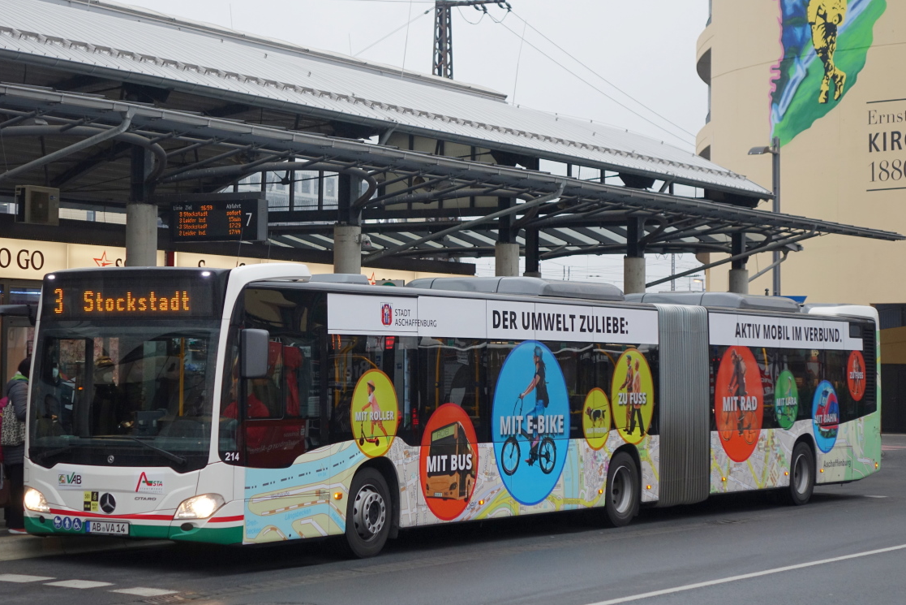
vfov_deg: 15.7
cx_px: 426
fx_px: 2190
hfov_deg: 23.4
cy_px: 285
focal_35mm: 87
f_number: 2.8
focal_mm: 29.84
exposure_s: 1/100
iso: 200
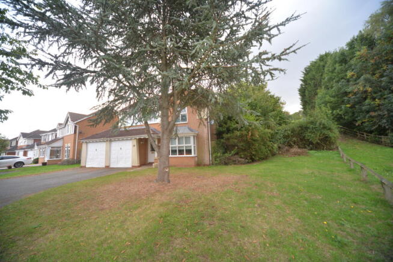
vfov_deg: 90.1
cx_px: 196
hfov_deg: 112.6
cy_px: 131
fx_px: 131
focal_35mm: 12
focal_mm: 12
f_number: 4.5
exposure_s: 1/125
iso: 280
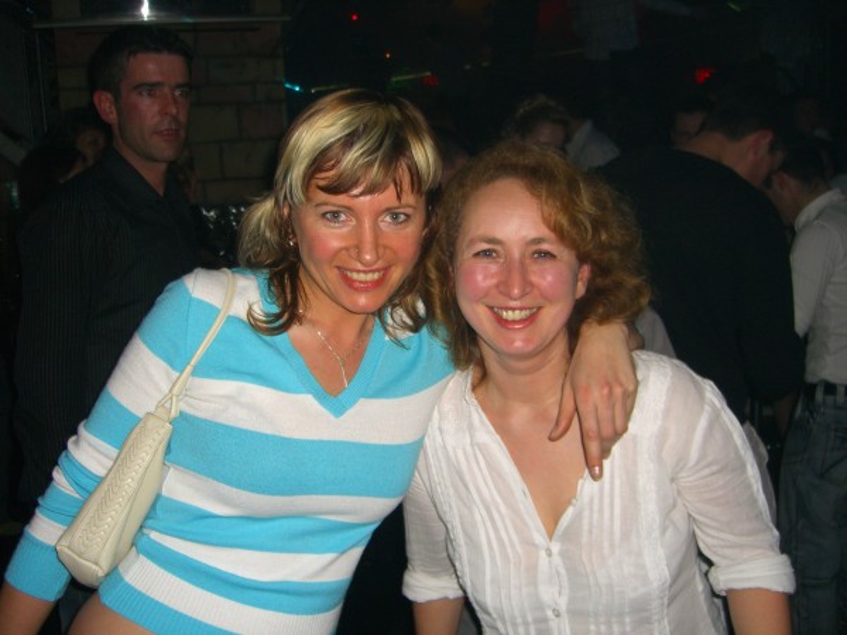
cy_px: 318
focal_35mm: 38
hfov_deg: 49.0
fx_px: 930
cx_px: 424
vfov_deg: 37.7
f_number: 2.8
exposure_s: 1/60
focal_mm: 7.9
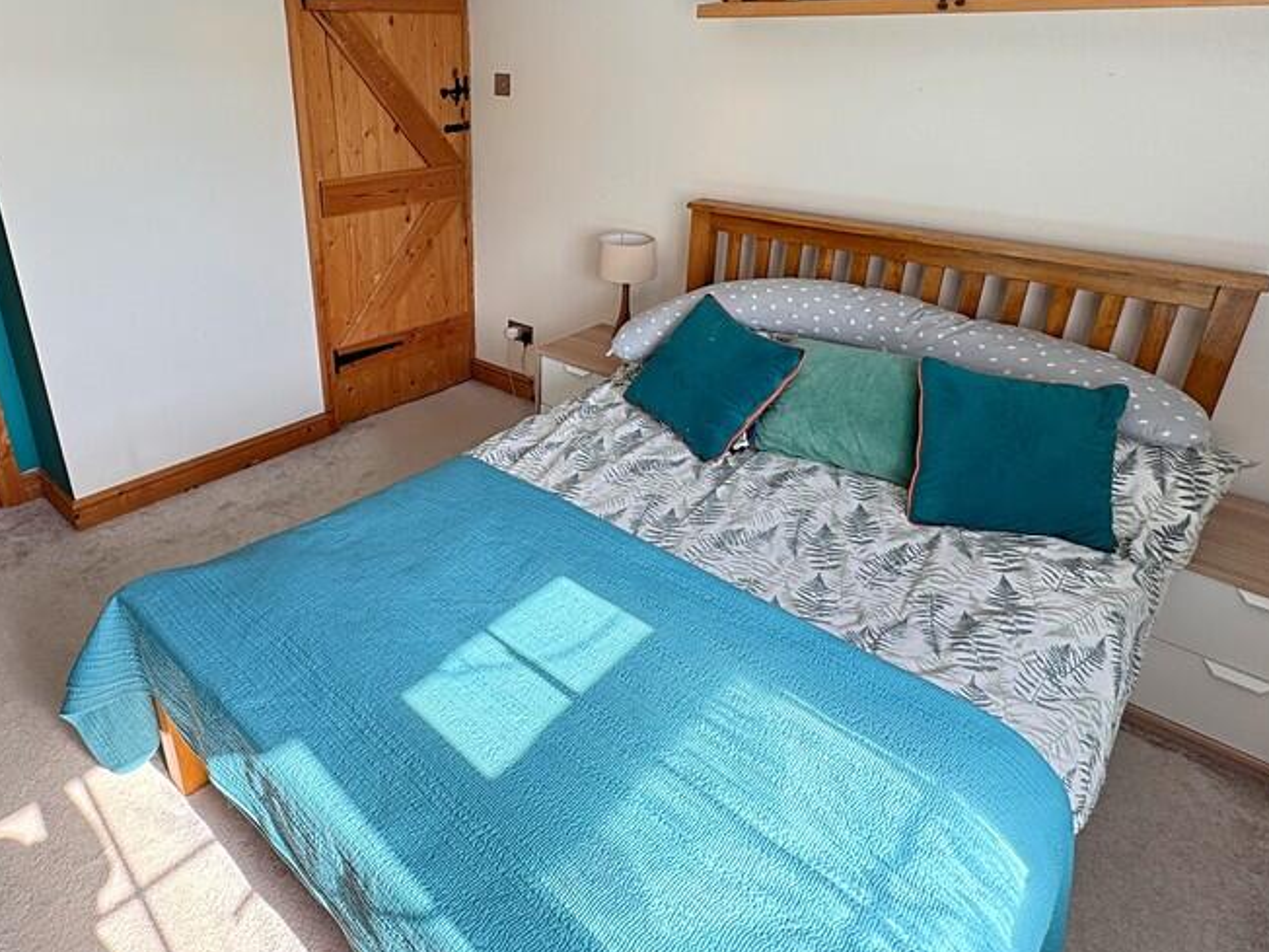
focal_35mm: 22
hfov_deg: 75.2
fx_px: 807
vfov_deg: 60.7
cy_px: 389
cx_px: 487
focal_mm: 2.22
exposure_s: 1/99
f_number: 2.2
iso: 50
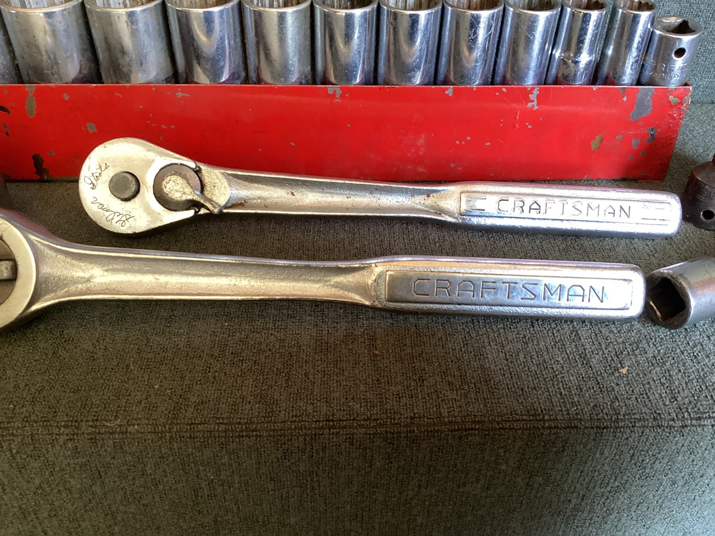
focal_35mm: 31
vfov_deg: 45.4
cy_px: 268
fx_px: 640
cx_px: 358
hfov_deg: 58.3
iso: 200
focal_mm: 3.3
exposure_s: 1/50
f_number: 2.4
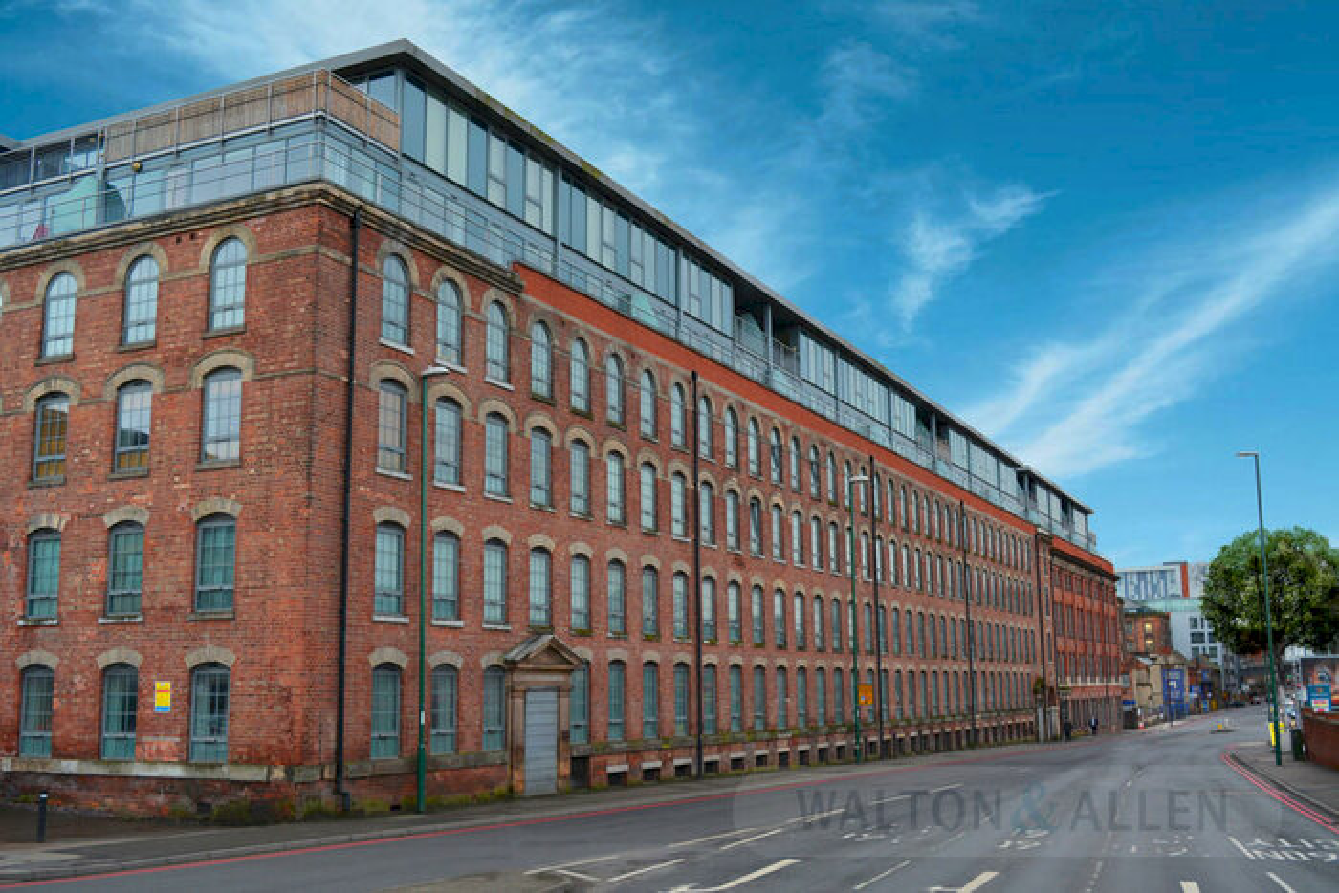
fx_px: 1339
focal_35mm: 36
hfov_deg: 53.1
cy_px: 446
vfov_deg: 36.9
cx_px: 670
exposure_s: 1/125
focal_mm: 24
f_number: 5.6
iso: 280
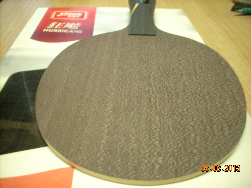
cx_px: 126
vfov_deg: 38.7
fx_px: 268
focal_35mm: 37
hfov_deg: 50.1
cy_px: 94
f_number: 2.8
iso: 200
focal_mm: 6.2
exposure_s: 1/4
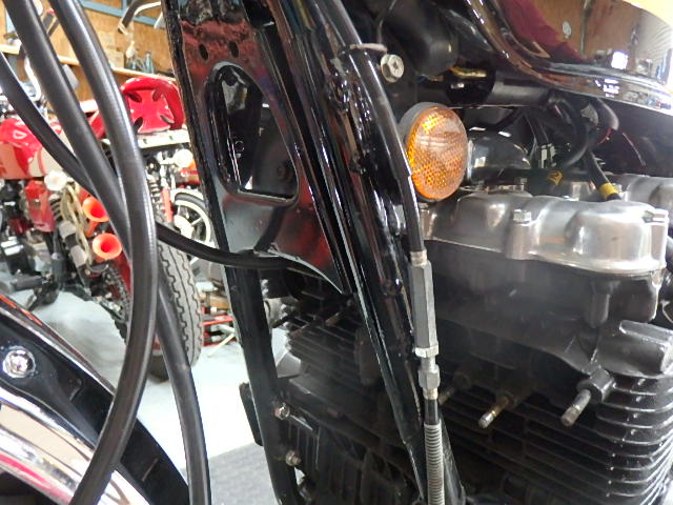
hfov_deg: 69.4
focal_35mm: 25
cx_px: 336
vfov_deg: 54.9
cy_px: 252
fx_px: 486
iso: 800
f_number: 3
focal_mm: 4.5
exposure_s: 1/20
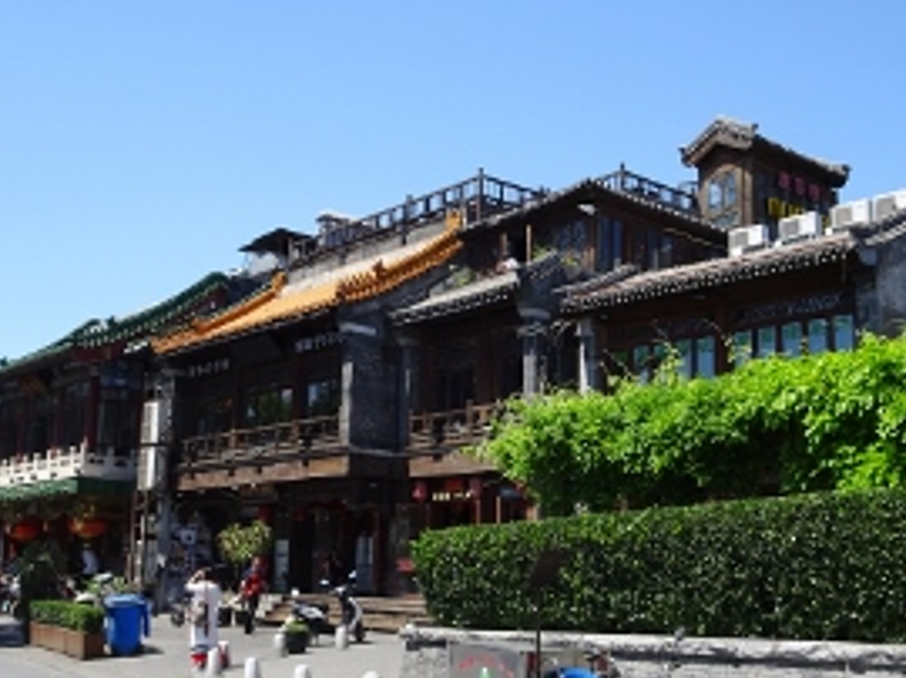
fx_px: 1124
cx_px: 453
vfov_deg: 33.5
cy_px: 379
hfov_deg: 43.9
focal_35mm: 43
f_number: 3.5
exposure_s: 1/500
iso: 80
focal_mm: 4.92
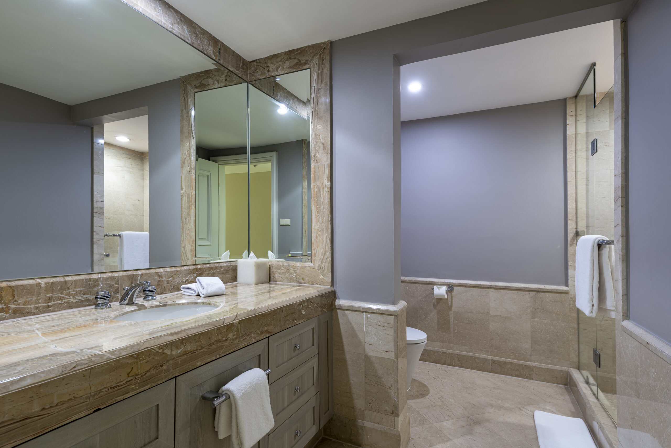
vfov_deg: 67.4
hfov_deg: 90.0
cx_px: 336
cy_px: 224
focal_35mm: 18
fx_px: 335
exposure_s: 1/3
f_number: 8
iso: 100
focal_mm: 18
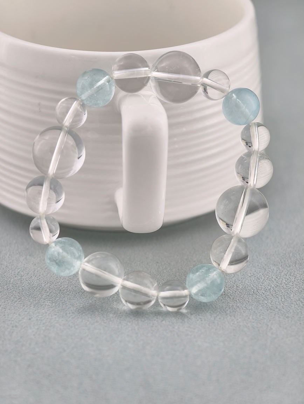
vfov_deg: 23.0
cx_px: 152
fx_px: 993
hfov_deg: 17.4
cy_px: 202
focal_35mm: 85
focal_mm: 22.48
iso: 125
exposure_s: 1/160
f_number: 2.67
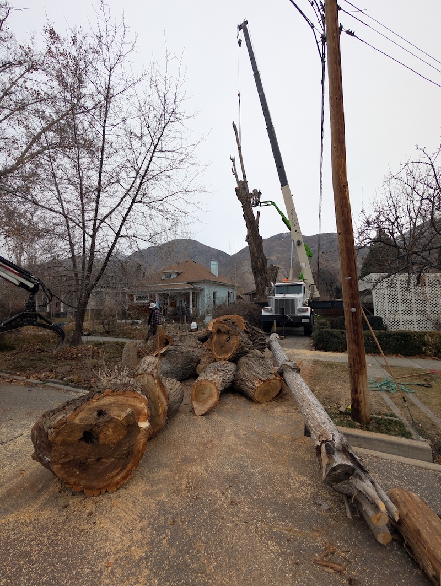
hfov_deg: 94.6
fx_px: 203
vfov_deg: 110.5
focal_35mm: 12
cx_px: 220
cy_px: 293
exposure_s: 1/1010
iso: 51
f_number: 1.7
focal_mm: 2.02
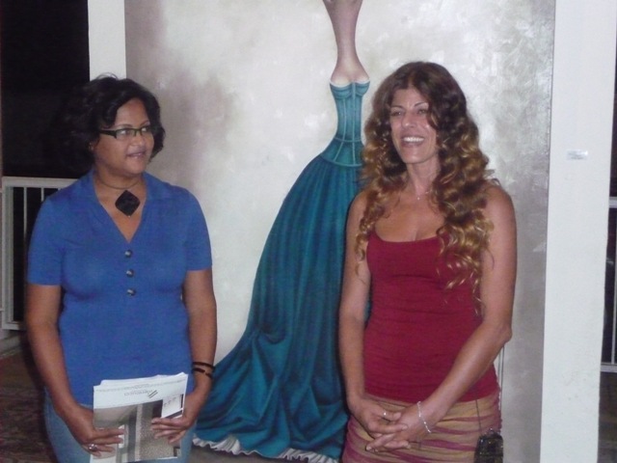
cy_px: 232
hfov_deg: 33.2
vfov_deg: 25.2
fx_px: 1034
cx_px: 308
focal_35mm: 58
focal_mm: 9.8
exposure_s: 1/200
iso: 1600
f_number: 4.4
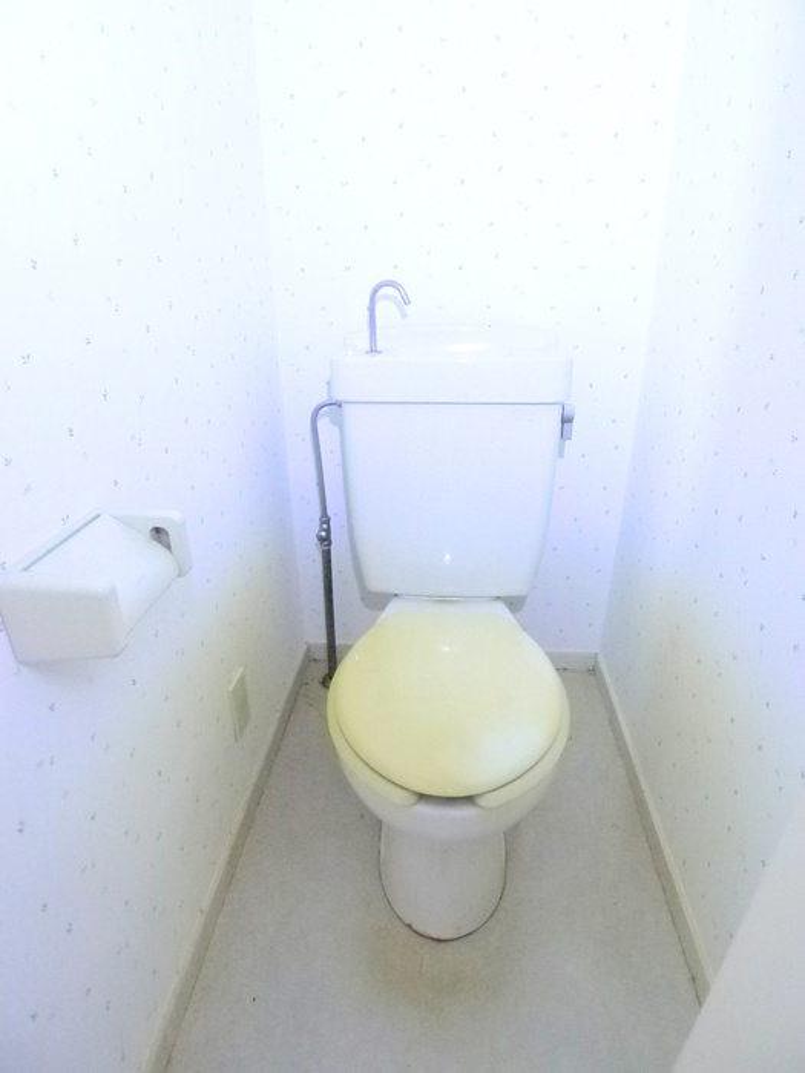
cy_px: 536
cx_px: 402
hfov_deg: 56.8
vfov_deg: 71.6
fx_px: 744
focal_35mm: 24
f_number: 2.5
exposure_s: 1/125
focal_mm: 5.1
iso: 1600
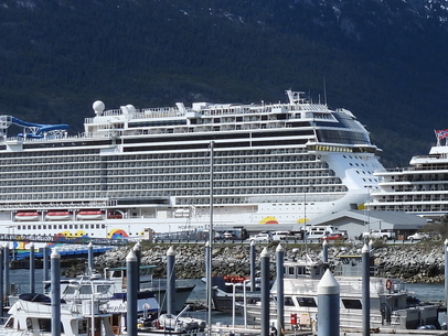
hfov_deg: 18.4
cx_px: 449
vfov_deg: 14.2
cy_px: 215
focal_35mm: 104
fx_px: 1347
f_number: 3.5
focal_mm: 5.9
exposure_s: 1/2000
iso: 100
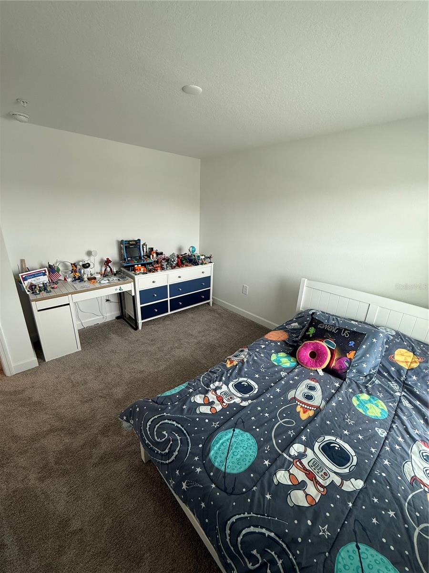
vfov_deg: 102.1
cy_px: 286
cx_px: 214
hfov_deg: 85.7
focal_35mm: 14
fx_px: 231
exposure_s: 1/120
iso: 200
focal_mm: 2.22
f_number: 2.2
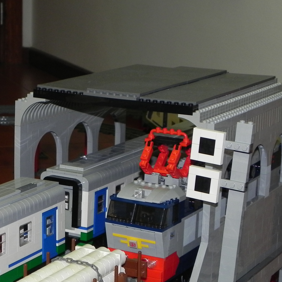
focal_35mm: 101
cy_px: 177
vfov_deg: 17.2
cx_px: 6
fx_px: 931
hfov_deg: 16.9
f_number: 3.5
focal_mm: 9.2
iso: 200
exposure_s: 1/30
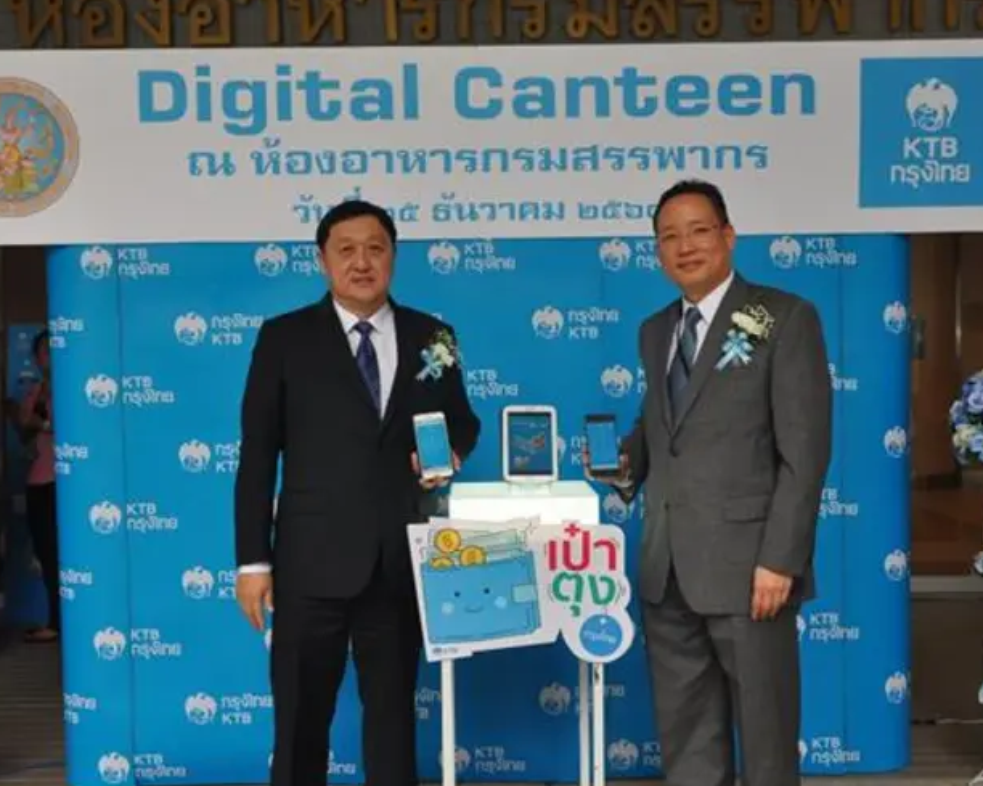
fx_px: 1250
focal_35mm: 43
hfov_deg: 42.9
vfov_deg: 34.9
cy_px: 407
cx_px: 503
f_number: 6.3
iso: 400
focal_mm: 24
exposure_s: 1/160
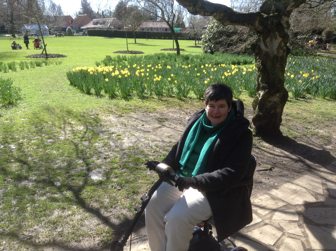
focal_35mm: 33
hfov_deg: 55.4
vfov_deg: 42.8
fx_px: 320
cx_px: 168
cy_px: 126
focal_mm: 3.3
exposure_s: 1/313
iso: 25
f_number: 2.4
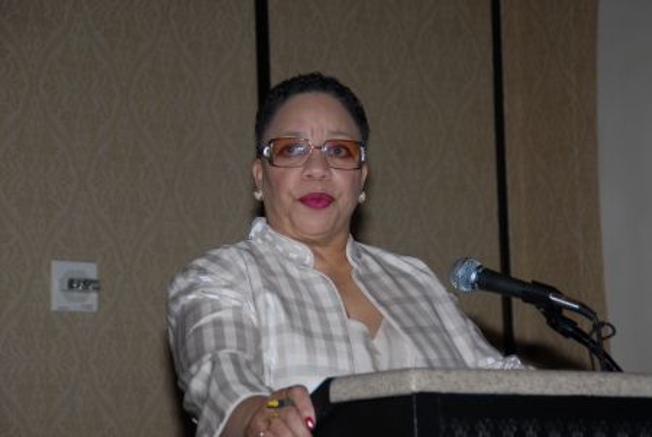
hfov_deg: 14.4
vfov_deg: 9.7
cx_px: 326
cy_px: 218
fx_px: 2586
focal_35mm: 142
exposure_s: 1/60
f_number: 5.6
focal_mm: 95
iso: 200
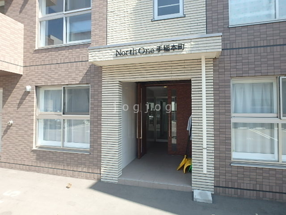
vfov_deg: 63.4
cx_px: 143
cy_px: 108
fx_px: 174
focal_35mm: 21
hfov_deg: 79.0
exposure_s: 1/250
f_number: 3.5
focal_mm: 3.7
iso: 125
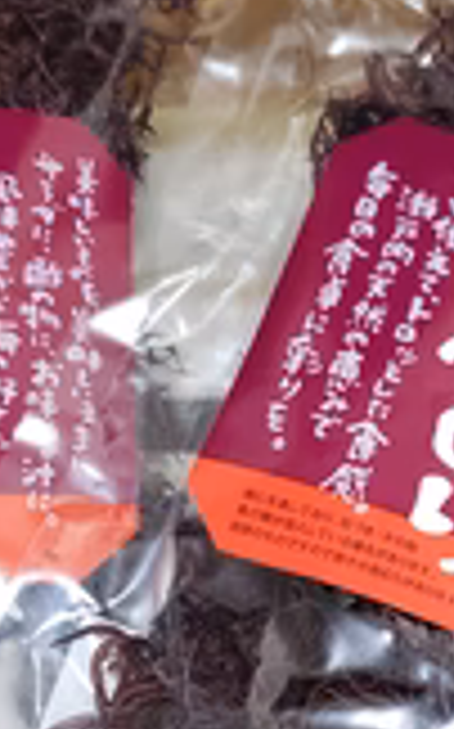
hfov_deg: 18.9
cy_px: 540
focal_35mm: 68
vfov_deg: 29.8
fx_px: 1349
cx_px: 378
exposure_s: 1/25
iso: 250
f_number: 1.5
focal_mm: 4.3
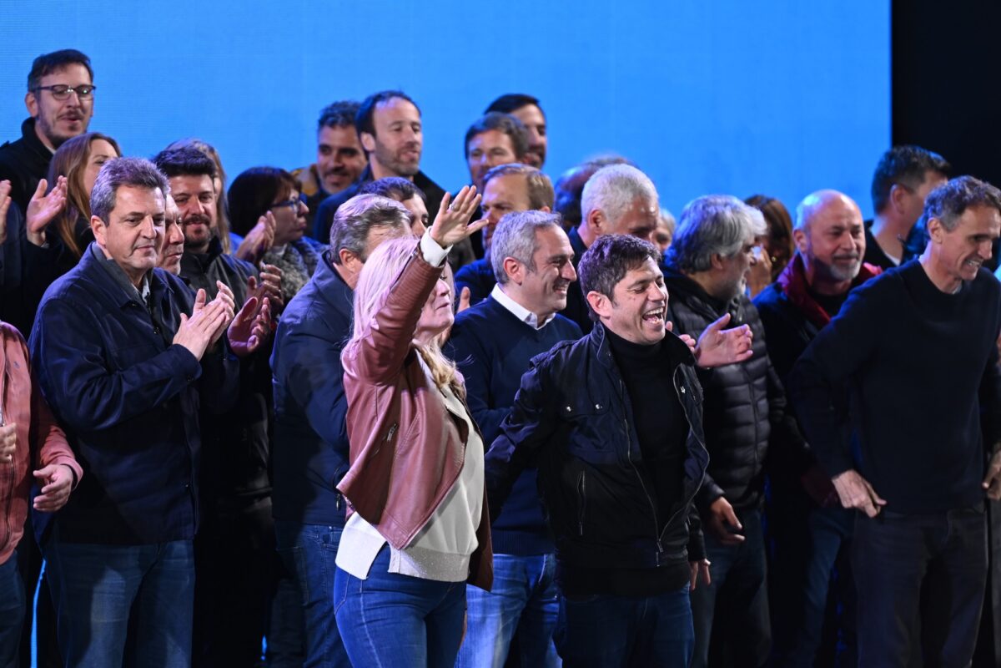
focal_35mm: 200
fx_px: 5561
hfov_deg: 10.3
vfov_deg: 6.9
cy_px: 334
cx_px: 500
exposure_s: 1/640
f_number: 2.8
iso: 800
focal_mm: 200
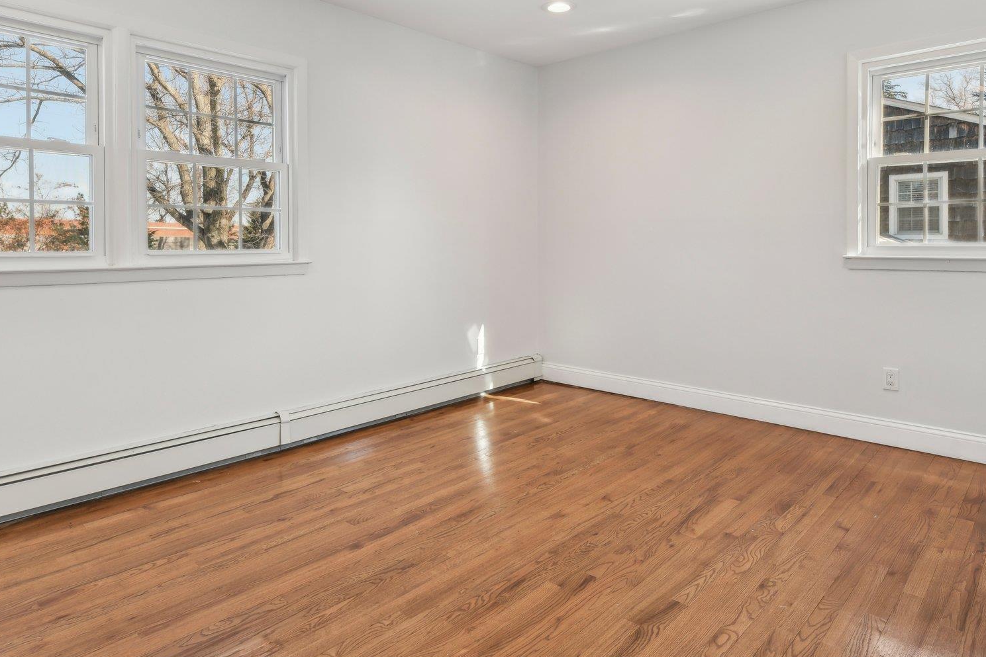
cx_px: 500
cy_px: 250
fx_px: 603
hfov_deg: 78.6
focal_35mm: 22
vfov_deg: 56.6
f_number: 8
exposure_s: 1/80
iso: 320
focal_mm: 16
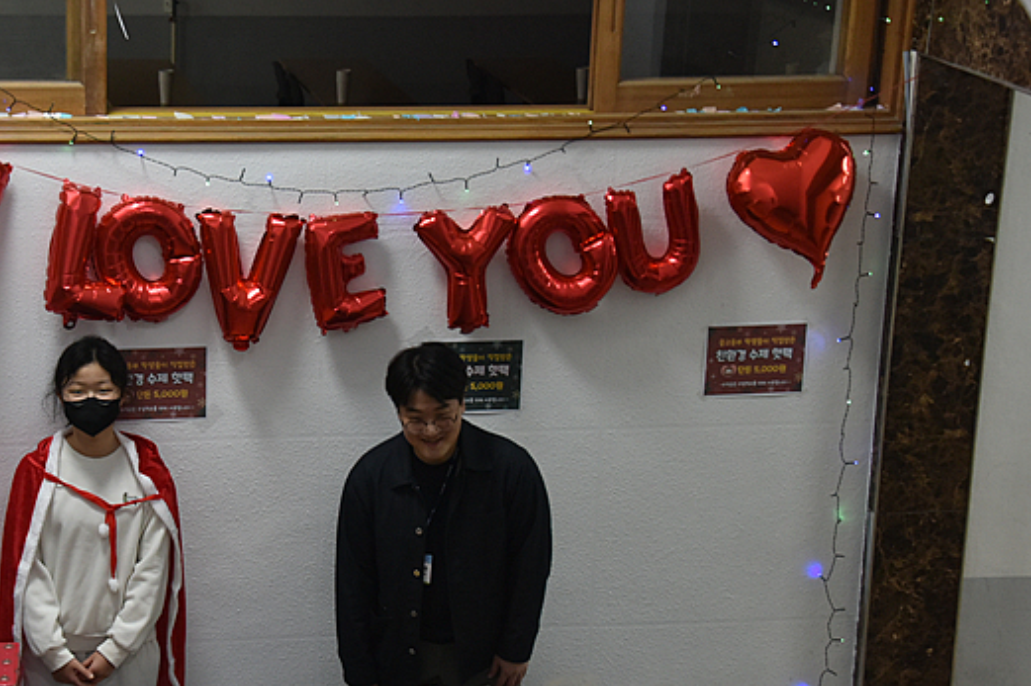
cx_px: 311
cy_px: 437
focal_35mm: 95
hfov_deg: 21.4
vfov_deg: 14.4
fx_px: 2720
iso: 1600
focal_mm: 55
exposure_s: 1/125
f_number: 5
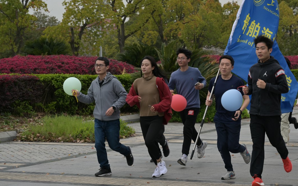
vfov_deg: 12.1
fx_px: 877
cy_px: 85
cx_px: 202
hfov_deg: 19.2
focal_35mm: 108
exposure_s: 1/400
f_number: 5.6
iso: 100
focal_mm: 70
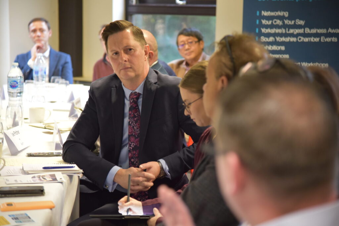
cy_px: 113
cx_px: 170
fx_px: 941
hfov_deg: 20.4
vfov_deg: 13.7
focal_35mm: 100
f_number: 4
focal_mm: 100
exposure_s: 1/60
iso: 2800
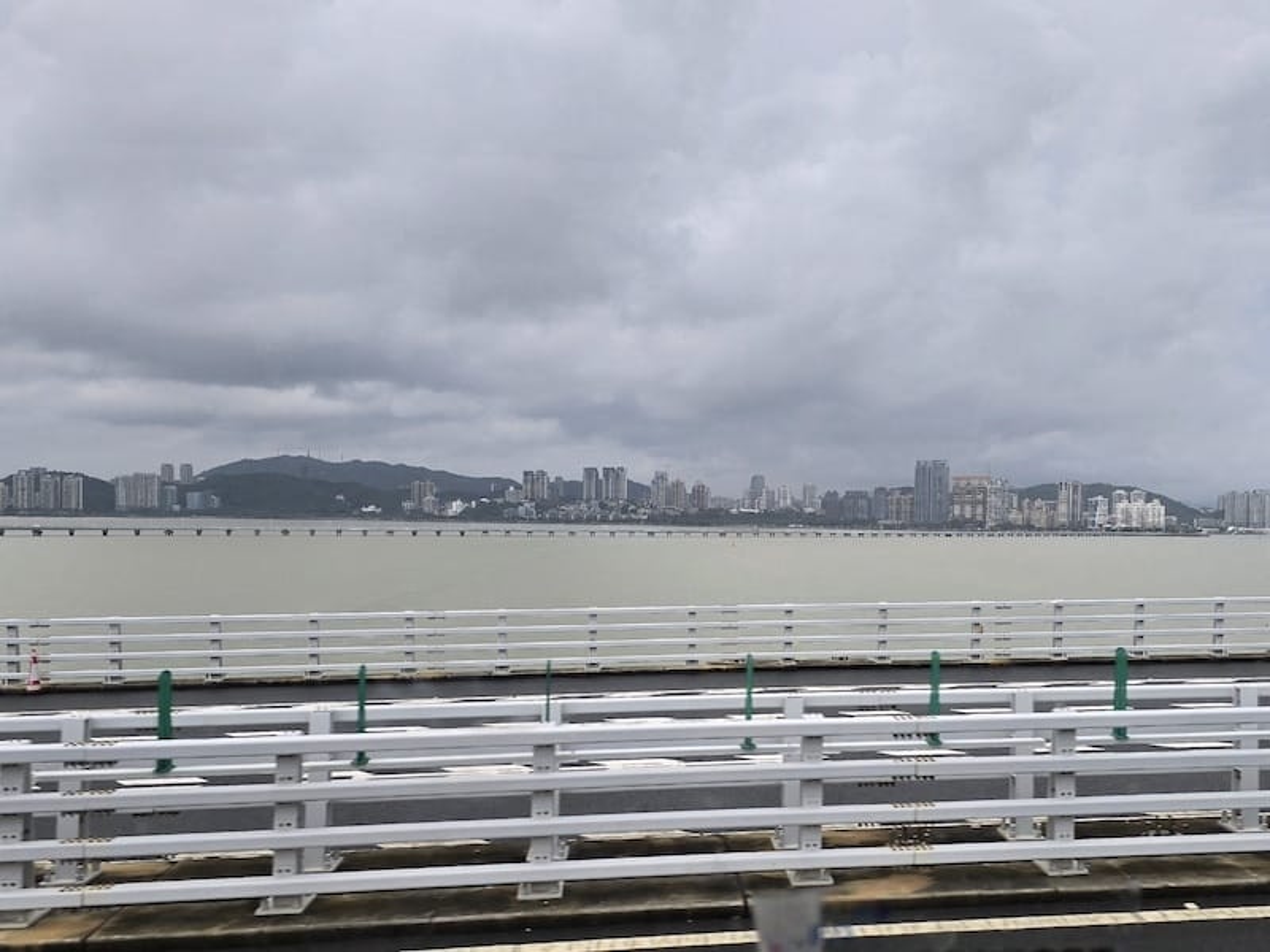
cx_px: 635
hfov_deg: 73.9
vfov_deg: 58.9
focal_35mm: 23
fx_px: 844
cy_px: 476
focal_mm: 6.3
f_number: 1.7
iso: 12
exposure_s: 1/182
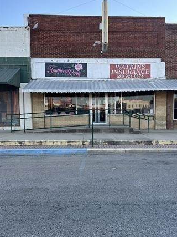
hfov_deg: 51.3
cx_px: 97
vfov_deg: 65.3
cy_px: 122
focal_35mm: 27
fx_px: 184
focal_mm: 6.86
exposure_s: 1/756
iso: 80
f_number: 1.78
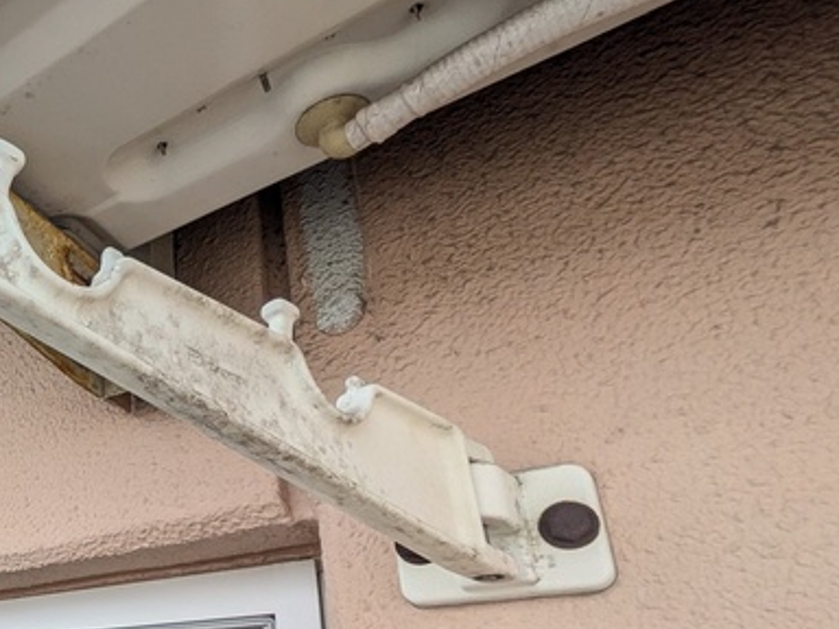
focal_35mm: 35
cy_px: 478
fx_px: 848
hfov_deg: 41.2
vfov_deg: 39.5
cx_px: -101
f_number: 2.2
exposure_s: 1/380
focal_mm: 1.83
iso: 49
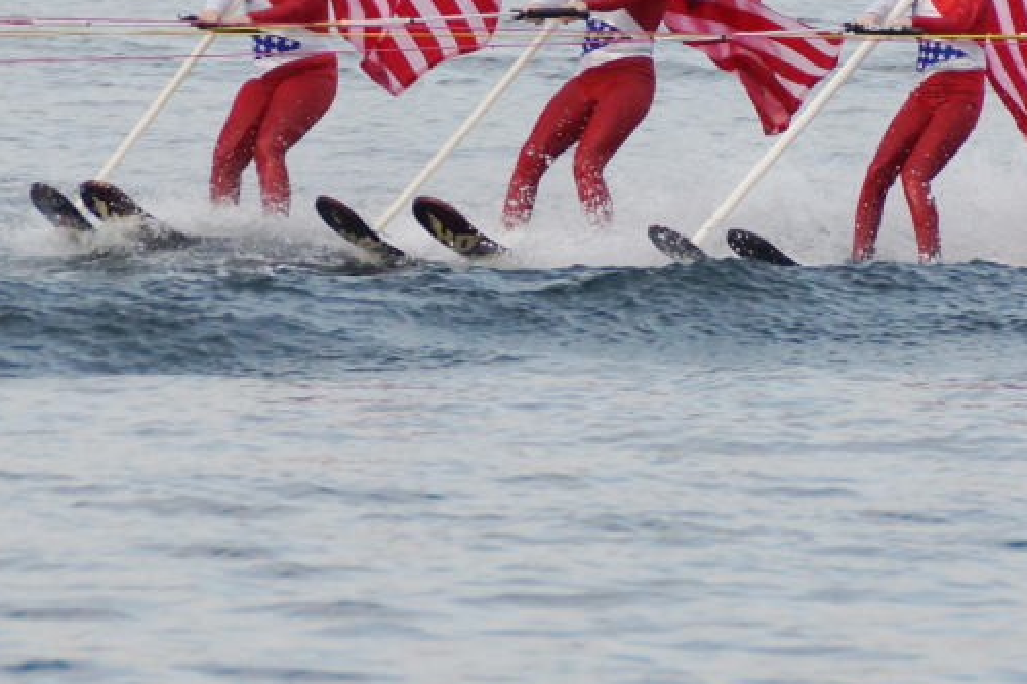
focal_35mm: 538
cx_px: 984
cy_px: 45
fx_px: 15347
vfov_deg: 2.6
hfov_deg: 3.8
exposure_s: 1/320
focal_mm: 180
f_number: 6.3
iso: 400
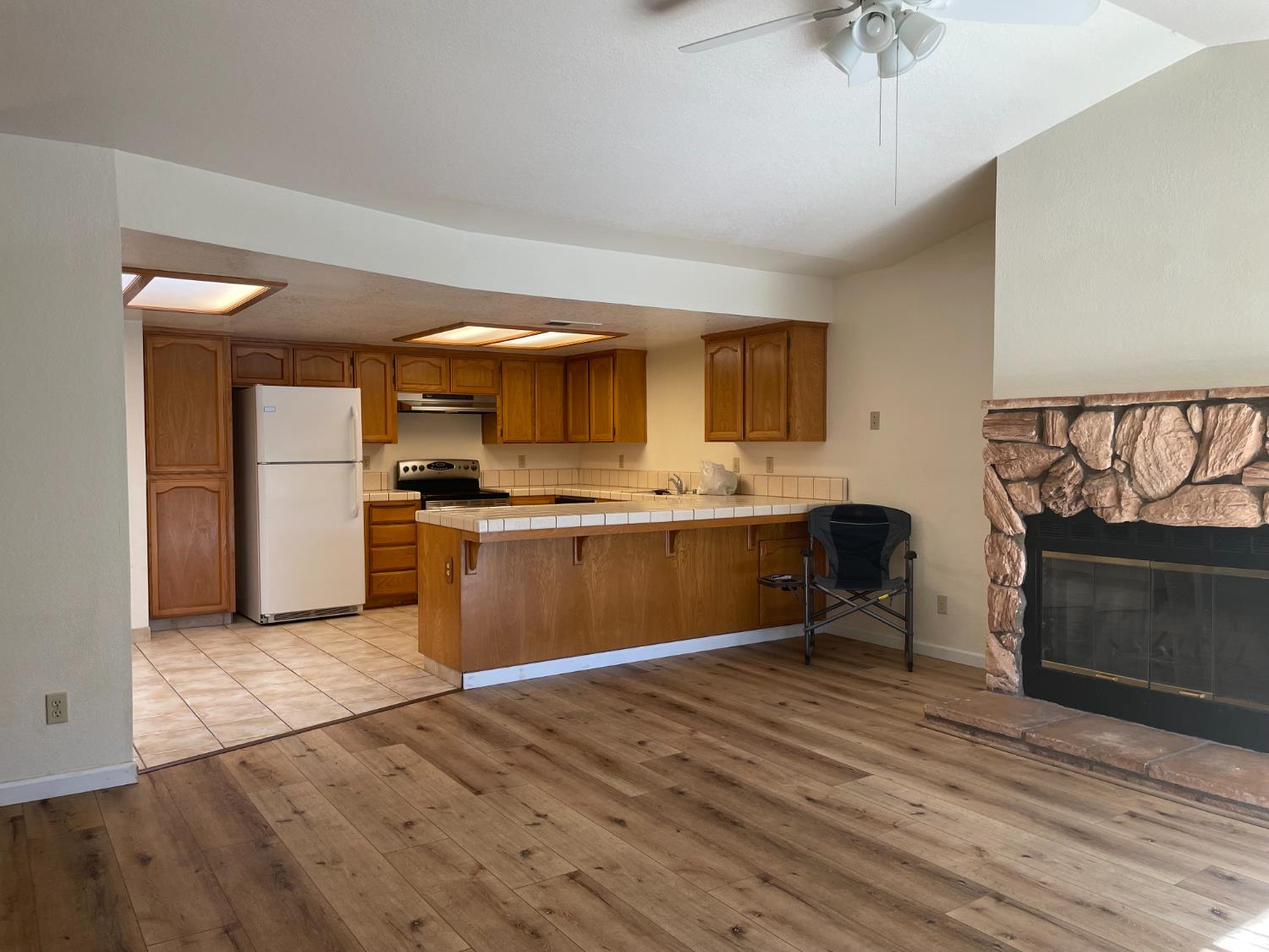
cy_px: 476
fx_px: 953
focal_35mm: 26
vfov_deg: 53.1
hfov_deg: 67.3
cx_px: 634
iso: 80
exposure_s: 1/120
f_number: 1.6
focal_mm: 4.2
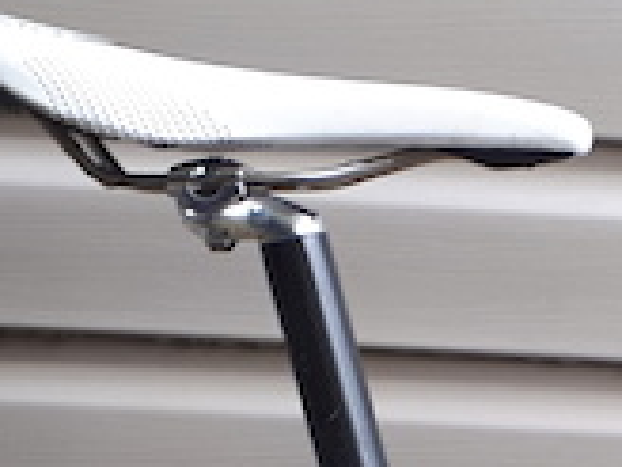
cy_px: 930
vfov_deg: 10.4
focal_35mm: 132
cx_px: 850
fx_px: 2372
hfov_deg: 14.2
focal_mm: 3.6
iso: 40
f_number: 1.9
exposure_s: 1/100
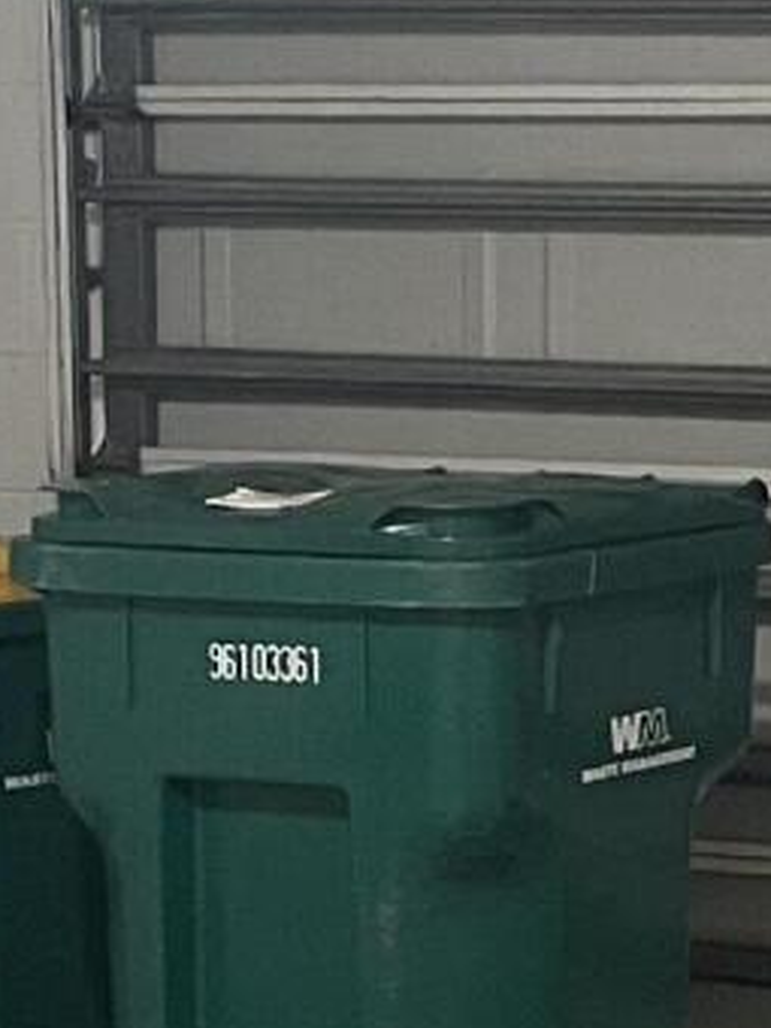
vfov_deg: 12.9
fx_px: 4544
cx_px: 1022
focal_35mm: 153
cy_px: 711
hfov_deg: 9.5
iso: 400
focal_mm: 4.2
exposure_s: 1/60
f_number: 1.6
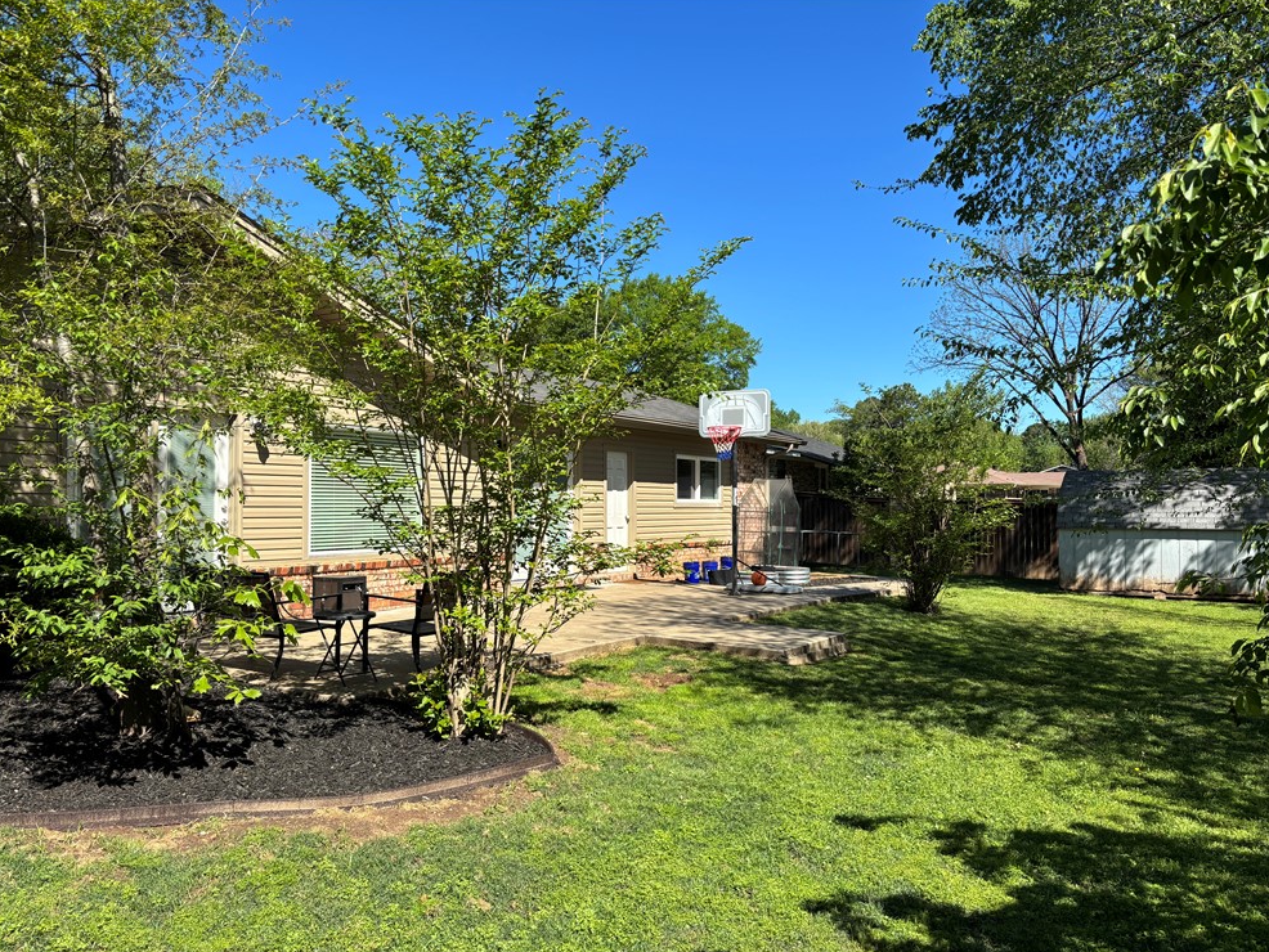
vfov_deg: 51.4
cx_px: 614
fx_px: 990
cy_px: 488
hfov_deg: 65.3
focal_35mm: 27
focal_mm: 5.96
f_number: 1.6
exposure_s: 1/2242
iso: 50
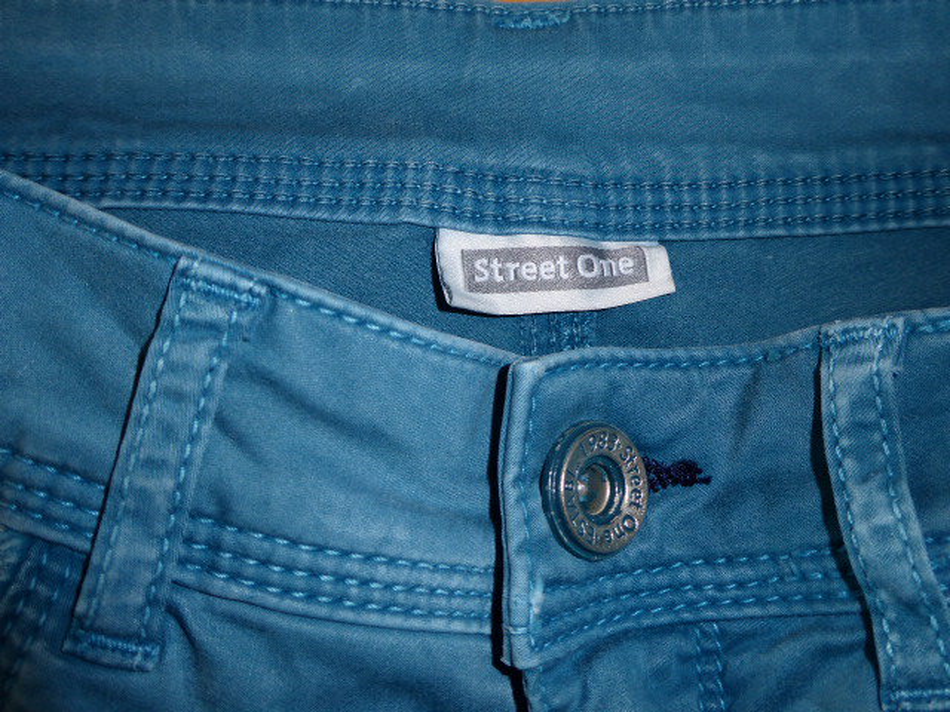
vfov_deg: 39.7
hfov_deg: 51.4
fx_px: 988
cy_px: 356
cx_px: 475
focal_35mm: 36
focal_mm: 6.3
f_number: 3.7
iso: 100
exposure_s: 1/60
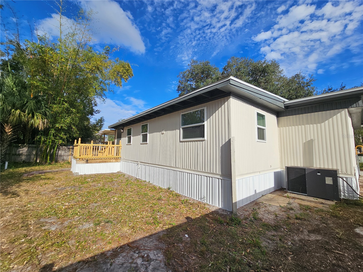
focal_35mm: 13
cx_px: 182
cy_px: 136
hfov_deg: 106.2
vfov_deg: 89.9
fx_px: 136
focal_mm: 2.2
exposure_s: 1/3747
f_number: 2.2
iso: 50
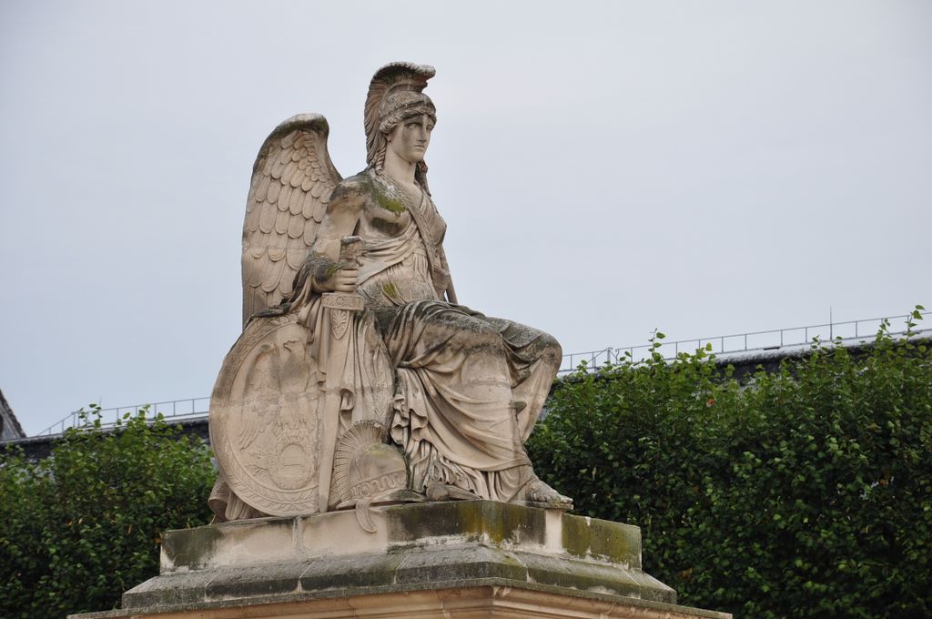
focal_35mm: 158
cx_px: 466
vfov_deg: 8.7
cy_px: 310
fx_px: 4072
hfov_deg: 13.1
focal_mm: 105
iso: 200
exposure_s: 1/100
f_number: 9
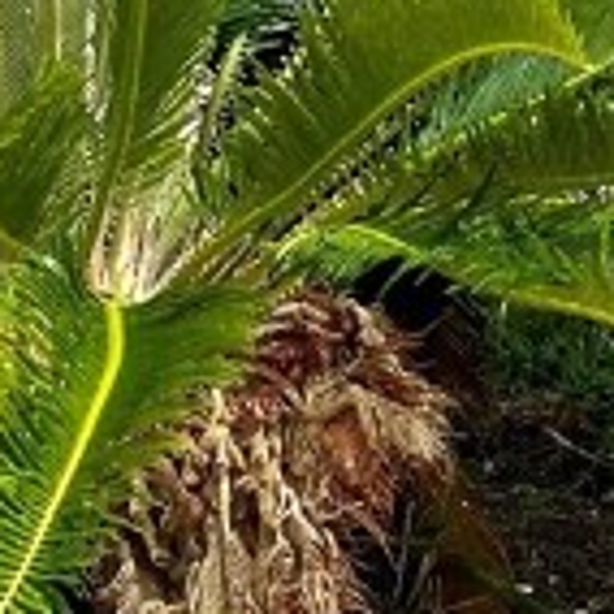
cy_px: -856
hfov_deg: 9.9
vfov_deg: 9.4
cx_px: 1142
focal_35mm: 166
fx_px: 3331
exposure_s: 1/3401
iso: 32
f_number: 1.8
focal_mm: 4.25
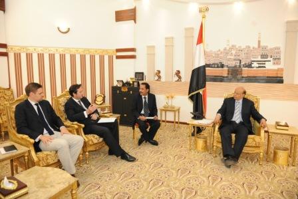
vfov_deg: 53.2
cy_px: 100
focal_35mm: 24
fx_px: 199
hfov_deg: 73.7
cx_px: 149
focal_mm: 24
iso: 800
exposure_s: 1/100
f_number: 3.2
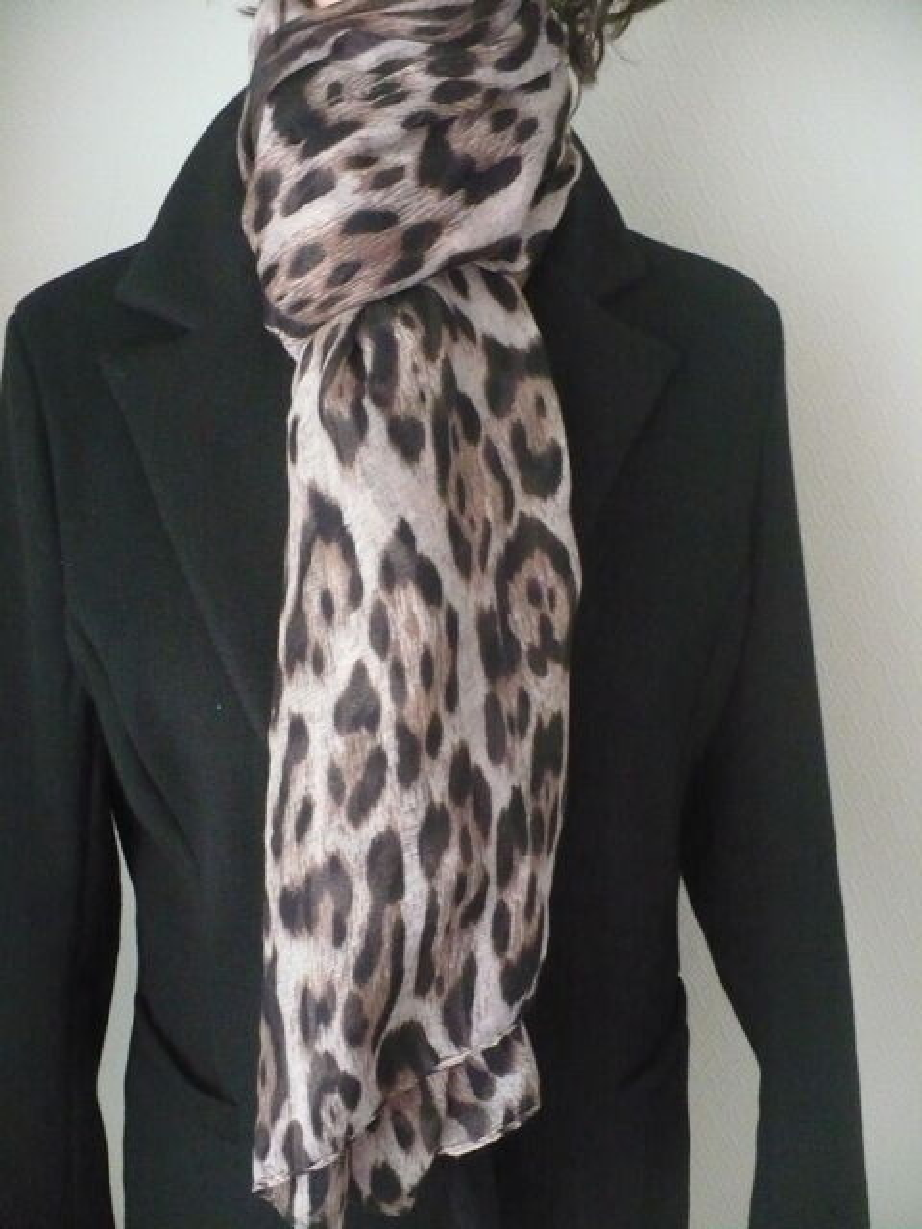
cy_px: 614
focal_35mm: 37
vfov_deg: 50.1
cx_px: 461
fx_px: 1314
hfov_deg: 38.7
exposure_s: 1/20
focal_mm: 6.1
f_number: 2.8
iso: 800
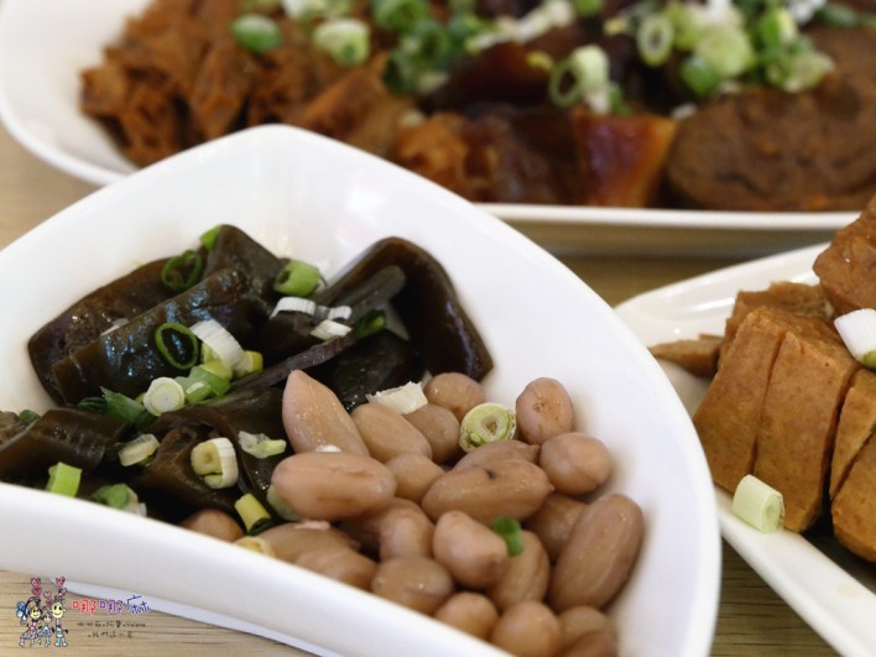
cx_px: 438
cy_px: 328
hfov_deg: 21.3
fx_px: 2328
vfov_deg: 16.1
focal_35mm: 92
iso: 3200
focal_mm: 46
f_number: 5.4
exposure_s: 1/60
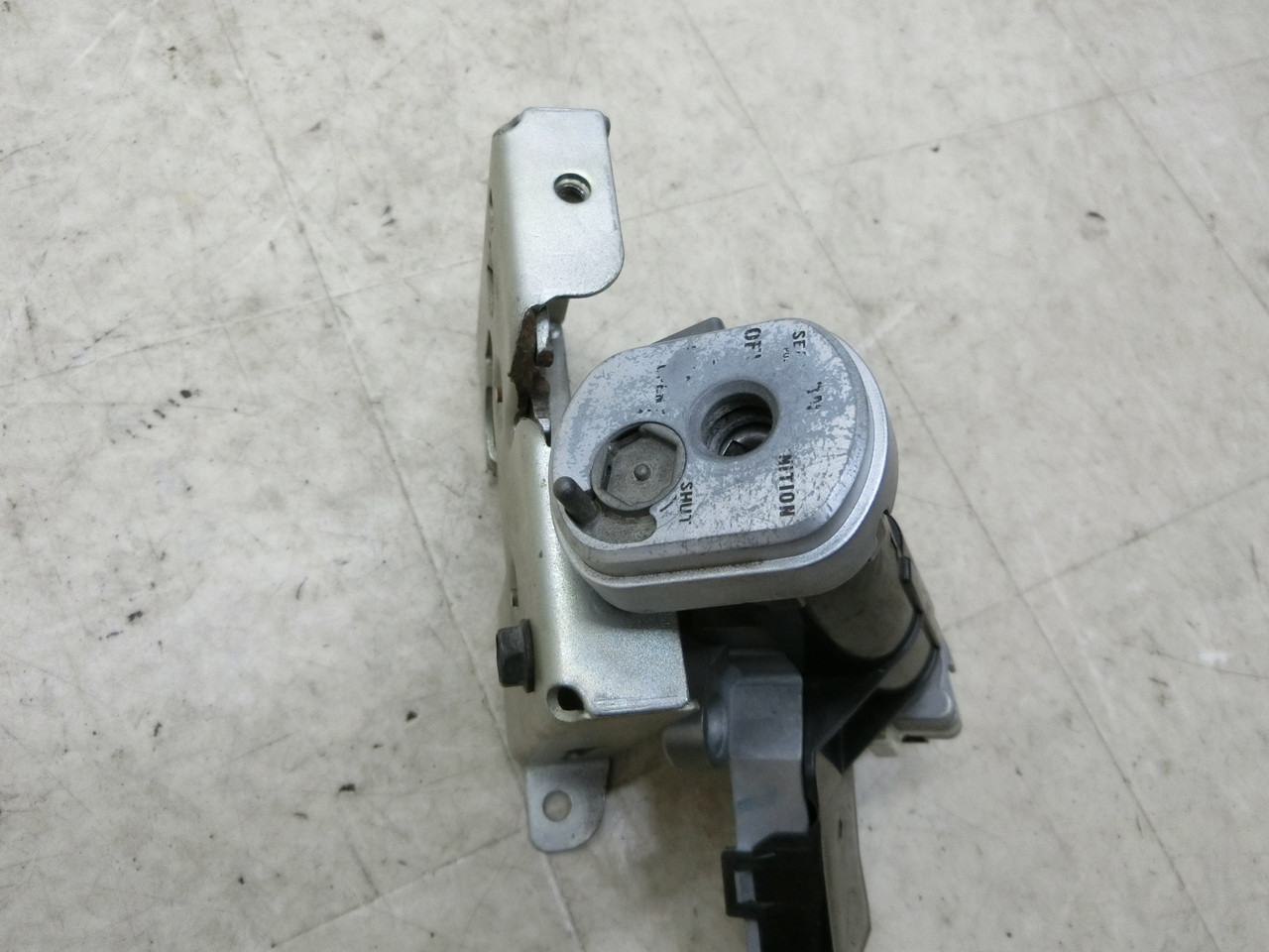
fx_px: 916
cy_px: 476
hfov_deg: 69.4
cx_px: 634
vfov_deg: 54.9
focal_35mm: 25
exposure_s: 1/100
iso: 400
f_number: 3.5
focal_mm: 4.5
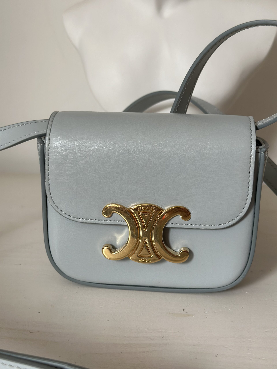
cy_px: 184
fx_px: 512
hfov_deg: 30.3
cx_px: 138
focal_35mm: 48
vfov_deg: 39.7
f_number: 1.78
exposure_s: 1/62
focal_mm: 6.86
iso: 125
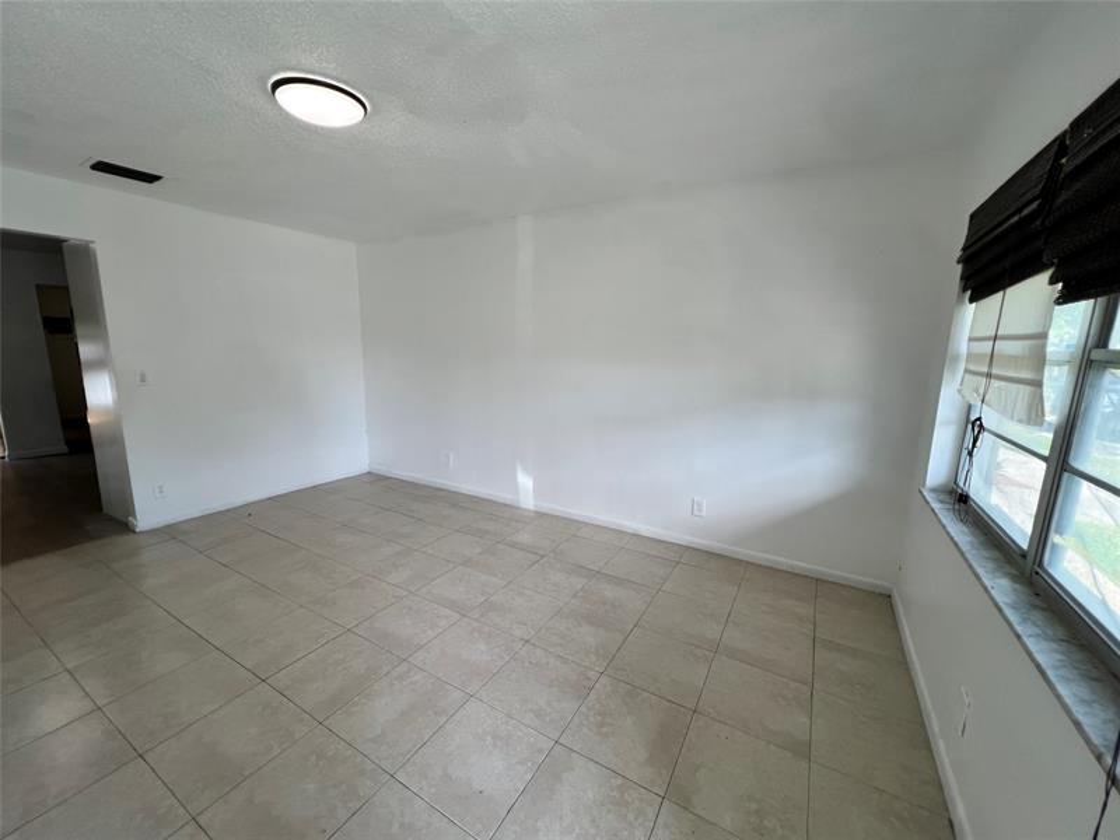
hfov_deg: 106.2
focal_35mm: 13
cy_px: 420
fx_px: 421
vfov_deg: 89.9
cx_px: 560
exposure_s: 1/120
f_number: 1.8
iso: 40
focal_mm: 1.57
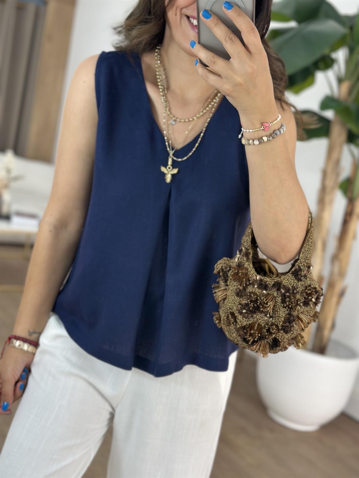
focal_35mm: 48
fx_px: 664
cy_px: 239
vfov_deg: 39.7
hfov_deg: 30.3
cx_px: 180
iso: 80
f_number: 1.78
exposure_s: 1/131
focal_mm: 6.86
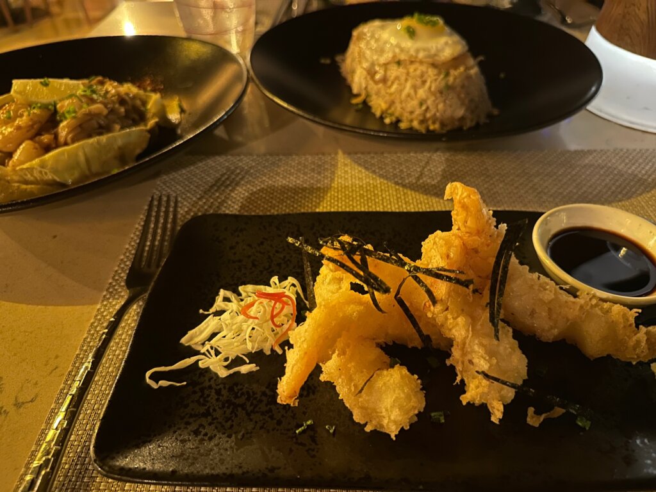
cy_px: 246
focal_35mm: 24
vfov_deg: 56.8
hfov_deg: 71.6
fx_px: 455
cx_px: 328
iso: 1000
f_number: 1.78
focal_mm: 6.86
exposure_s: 1/10
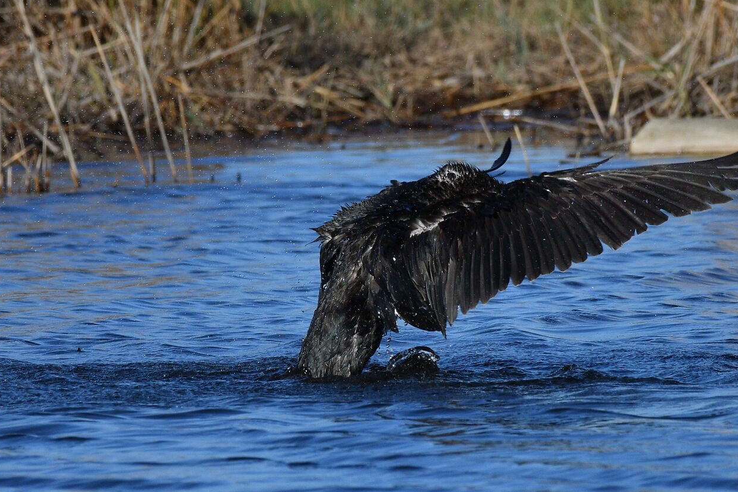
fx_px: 29559
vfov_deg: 1.0
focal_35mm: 1442
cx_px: 437
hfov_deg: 1.4
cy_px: 169
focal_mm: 500
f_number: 11
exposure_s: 1/2000
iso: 400
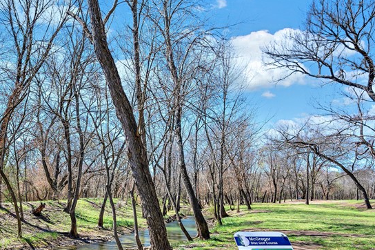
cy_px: 202
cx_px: 84
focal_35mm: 28
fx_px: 291
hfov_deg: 61.1
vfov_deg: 44.0
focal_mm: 14
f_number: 9
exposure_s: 1/125
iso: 100
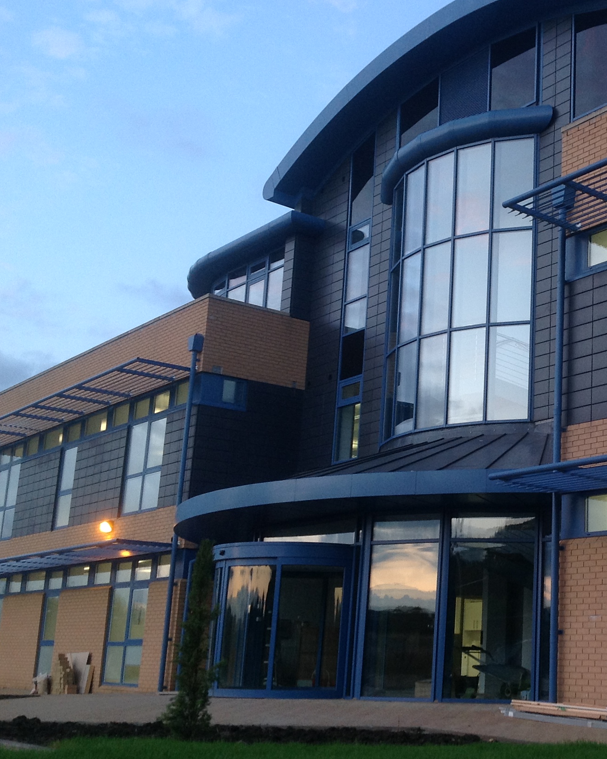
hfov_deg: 27.0
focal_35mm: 54
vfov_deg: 34.7
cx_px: 561
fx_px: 1212
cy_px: 384
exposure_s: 1/30
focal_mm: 4.28
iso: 80
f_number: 2.4
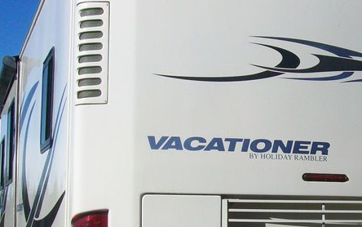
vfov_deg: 14.8
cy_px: 180
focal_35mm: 88
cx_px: 317
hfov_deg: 23.0
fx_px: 869
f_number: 4.8
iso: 64
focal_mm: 6
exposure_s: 1/640
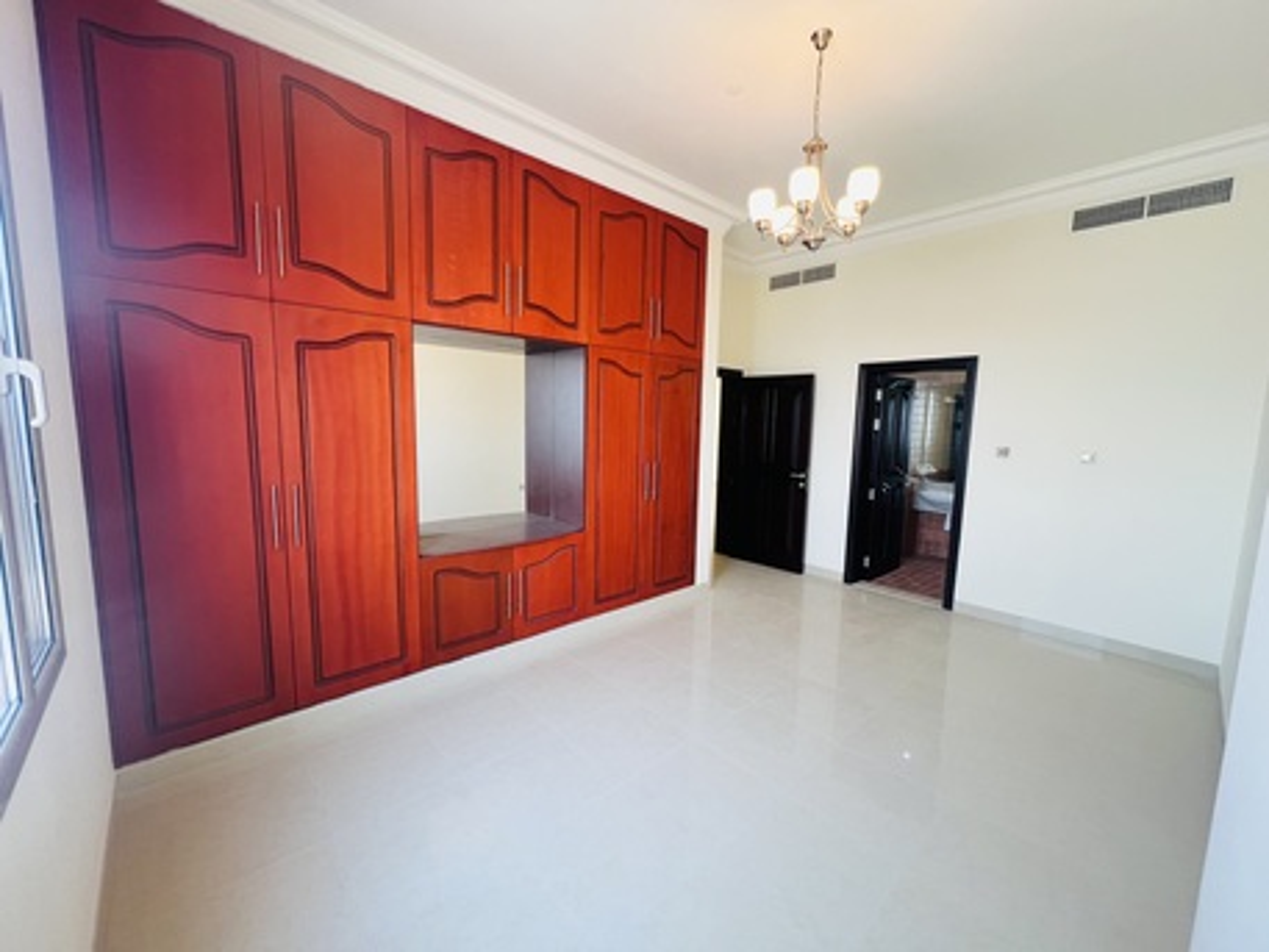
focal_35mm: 13
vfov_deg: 89.9
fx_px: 477
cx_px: 634
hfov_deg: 106.2
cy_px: 476
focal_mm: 1.57
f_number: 1.8
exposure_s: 1/50
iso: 160
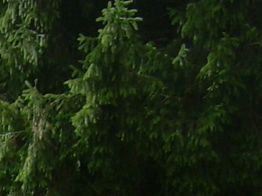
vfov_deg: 6.7
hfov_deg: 8.5
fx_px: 1574
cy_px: 510
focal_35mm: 208
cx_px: -427
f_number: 4.6
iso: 50
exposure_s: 1/210
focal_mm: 6.3
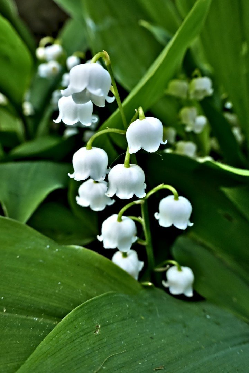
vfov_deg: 65.5
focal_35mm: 28
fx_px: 290
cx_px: 124
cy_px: 186
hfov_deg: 46.4
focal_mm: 10.2
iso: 250
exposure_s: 1/80
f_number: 6.3
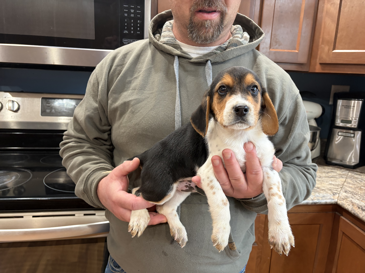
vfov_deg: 53.1
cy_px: 136
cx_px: 182
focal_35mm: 26
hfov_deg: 67.3
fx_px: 274
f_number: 1.6
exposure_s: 1/60
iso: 250
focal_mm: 5.96
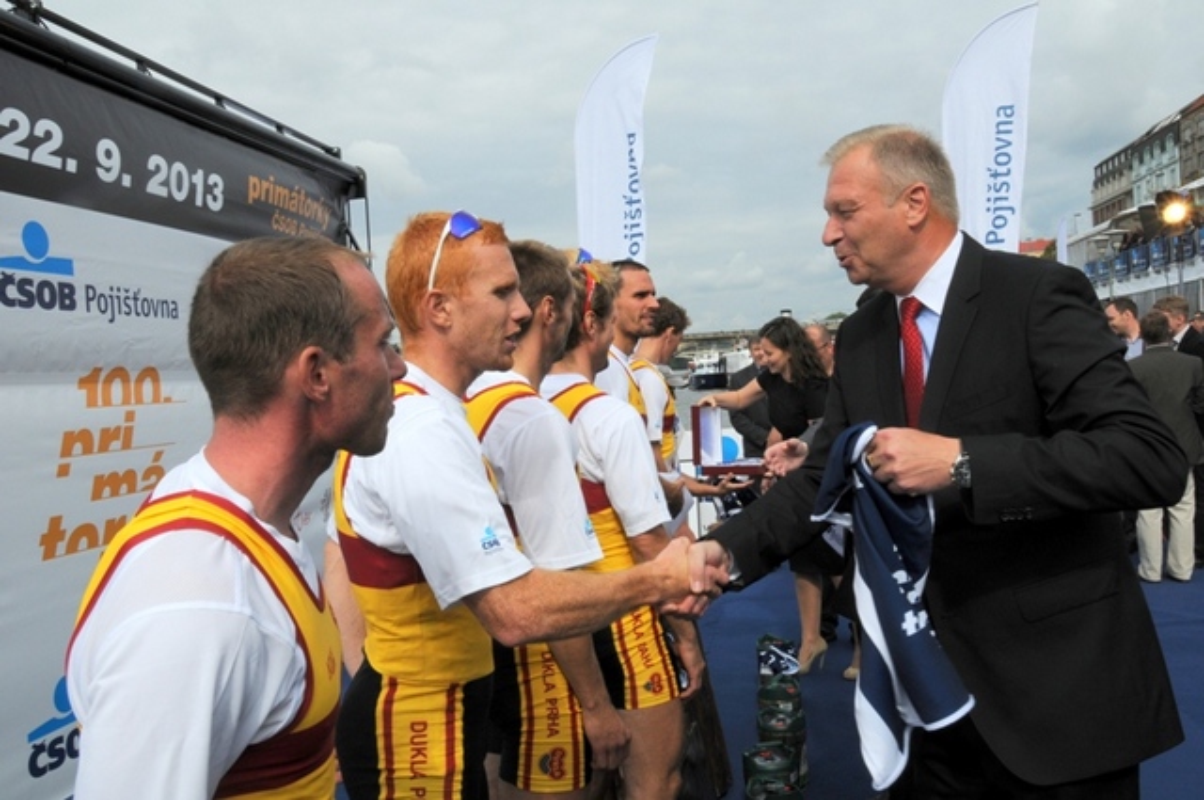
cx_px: 602
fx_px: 1102
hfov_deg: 57.3
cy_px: 400
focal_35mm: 33
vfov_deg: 39.9
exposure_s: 1/200
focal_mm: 22
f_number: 25
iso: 320
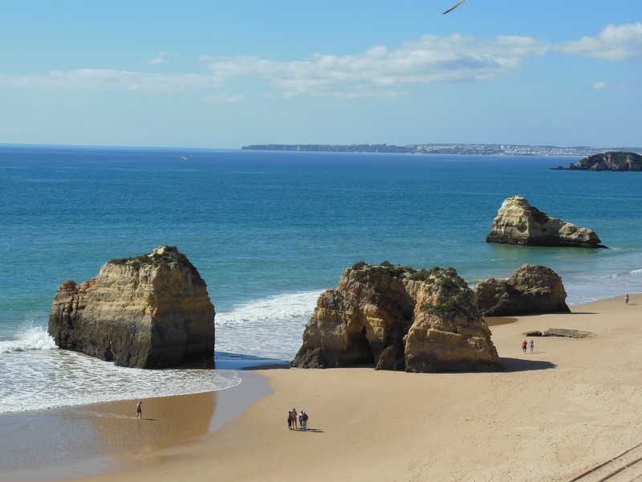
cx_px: 321
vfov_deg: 19.4
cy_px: 241
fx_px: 1410
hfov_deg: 25.7
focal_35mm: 76
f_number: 4.4
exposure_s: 1/1250
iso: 125
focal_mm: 13.6
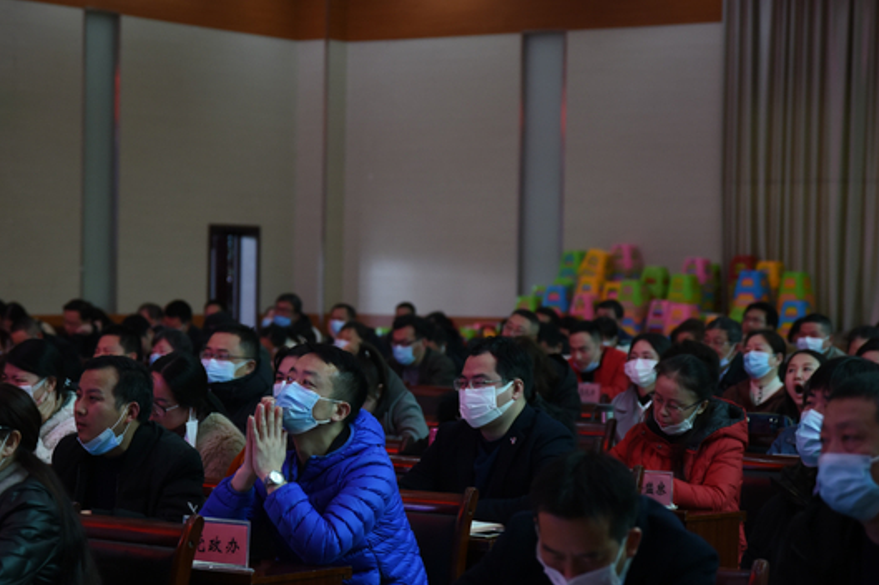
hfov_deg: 19.3
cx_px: 362
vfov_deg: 12.9
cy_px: 299
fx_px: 2586
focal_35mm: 106
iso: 1000
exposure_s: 1/100
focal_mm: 70
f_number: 3.2
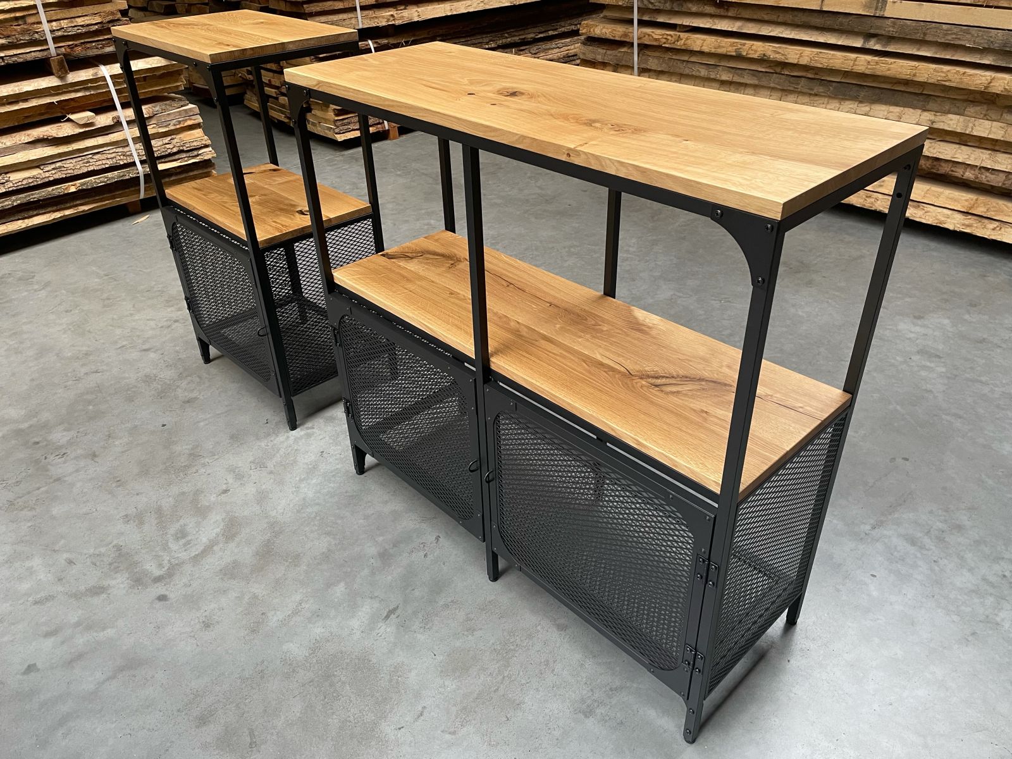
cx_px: 506
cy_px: 380
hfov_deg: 67.3
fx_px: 760
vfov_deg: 53.1
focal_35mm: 26
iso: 125
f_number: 1.6
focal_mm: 4.2
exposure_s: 1/84
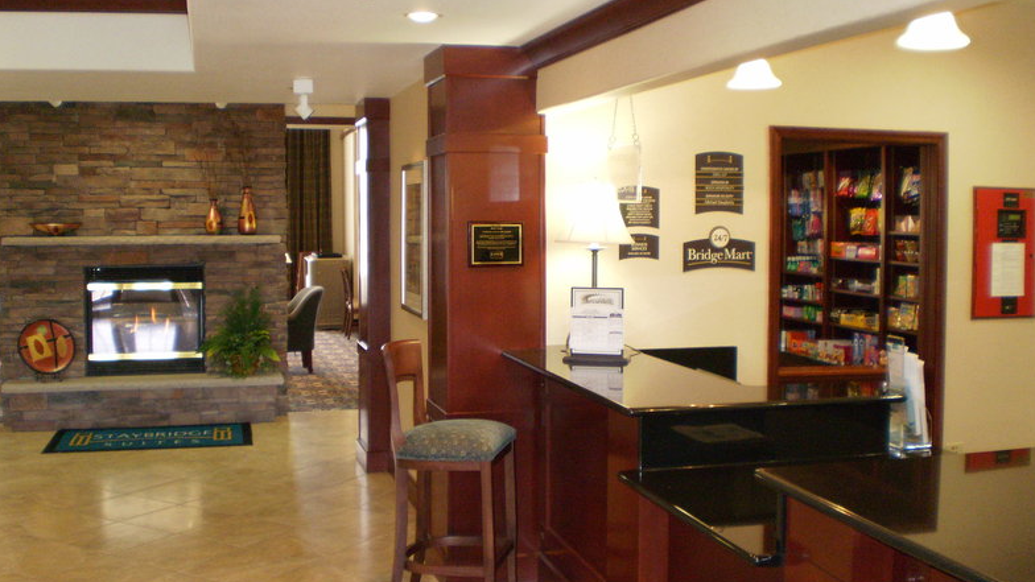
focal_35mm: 40
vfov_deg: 29.7
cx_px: 523
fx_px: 1098
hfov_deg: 50.5
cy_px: 288
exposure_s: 1/30
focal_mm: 6.3
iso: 320
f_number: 3.1
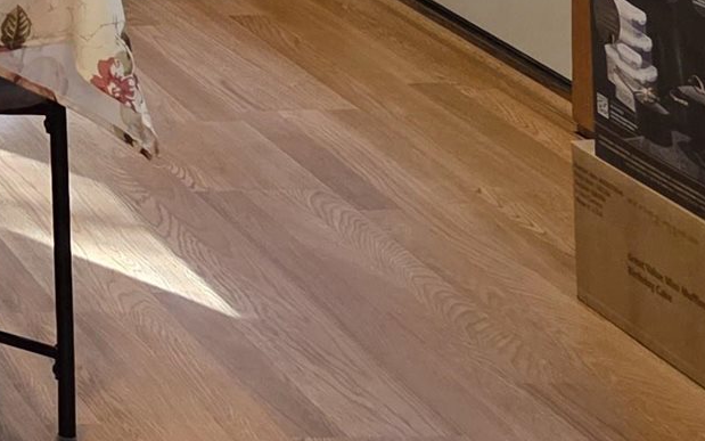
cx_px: -706
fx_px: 2325
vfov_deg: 9.4
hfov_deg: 14.4
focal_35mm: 121
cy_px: -708
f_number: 1.7
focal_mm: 6.3
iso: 500
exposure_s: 1/120
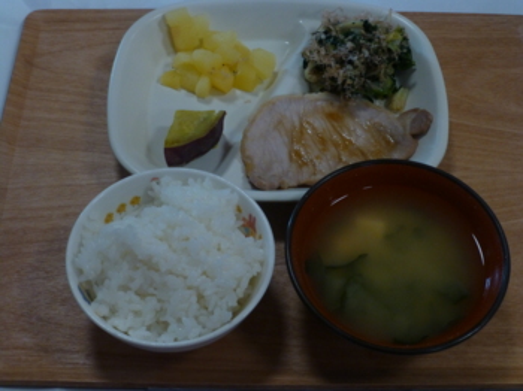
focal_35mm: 58
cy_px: 196
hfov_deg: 33.3
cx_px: 262
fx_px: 876
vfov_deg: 25.2
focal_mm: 10.3
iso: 400
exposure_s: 1/60
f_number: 4.7
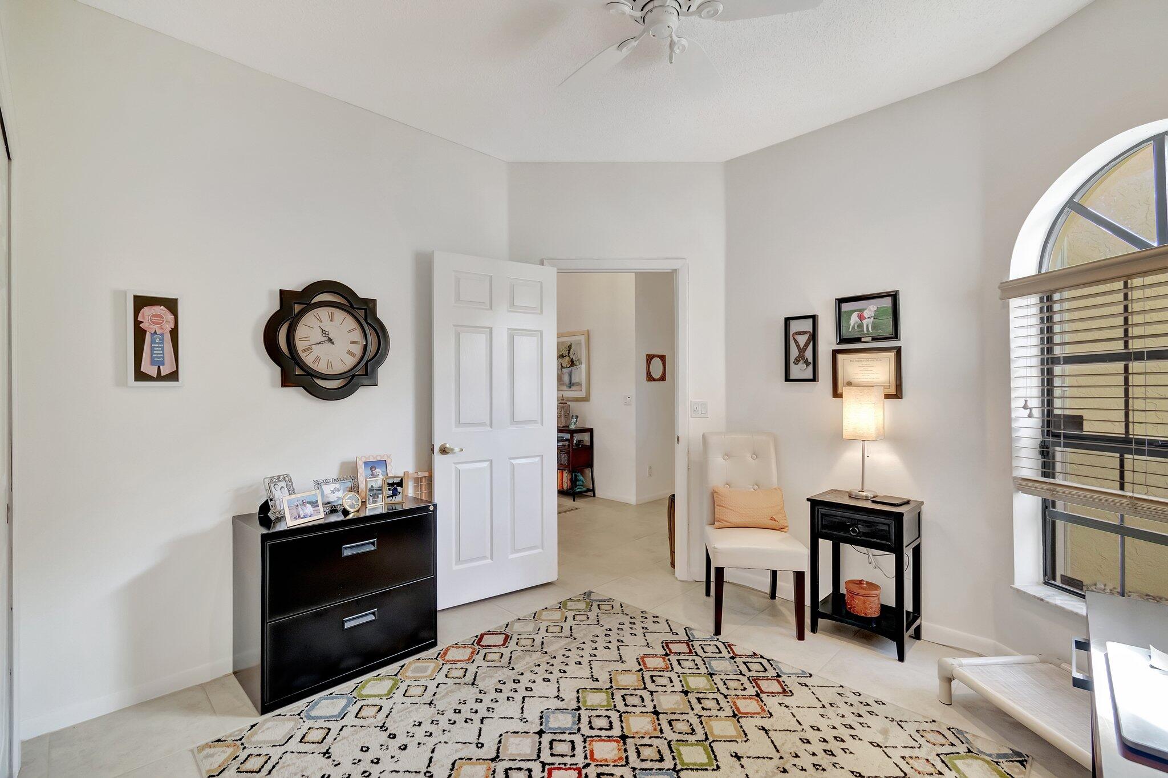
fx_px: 486
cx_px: 584
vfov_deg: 77.3
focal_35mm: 15
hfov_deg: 100.4
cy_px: 389
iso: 1000
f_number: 8
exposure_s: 1/15
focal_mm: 10
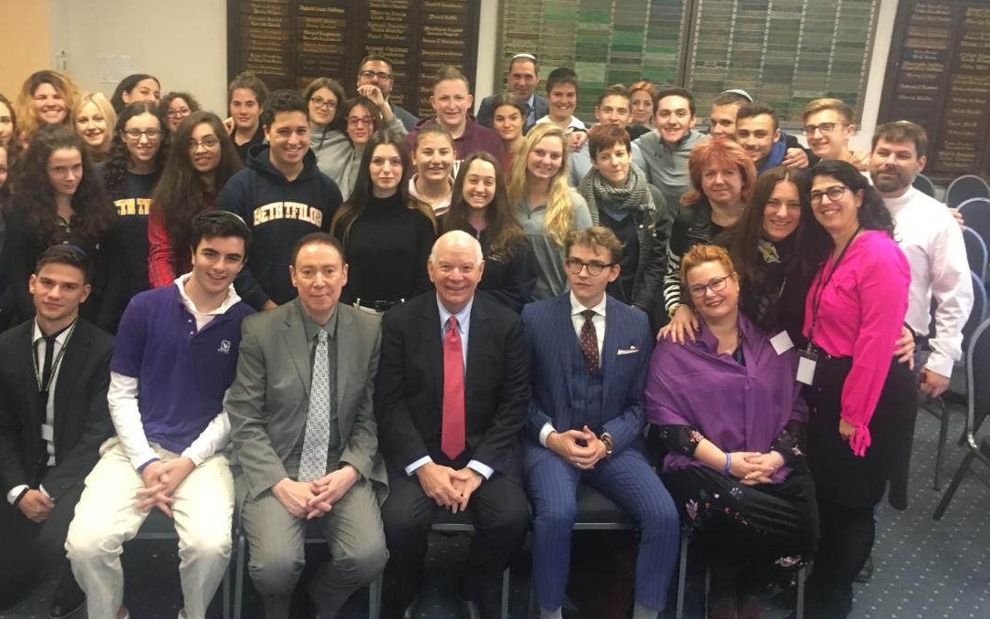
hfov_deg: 56.6
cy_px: 236
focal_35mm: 34
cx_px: 447
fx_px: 917
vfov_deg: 37.1
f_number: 2.2
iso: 200
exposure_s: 1/15
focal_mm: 4.15
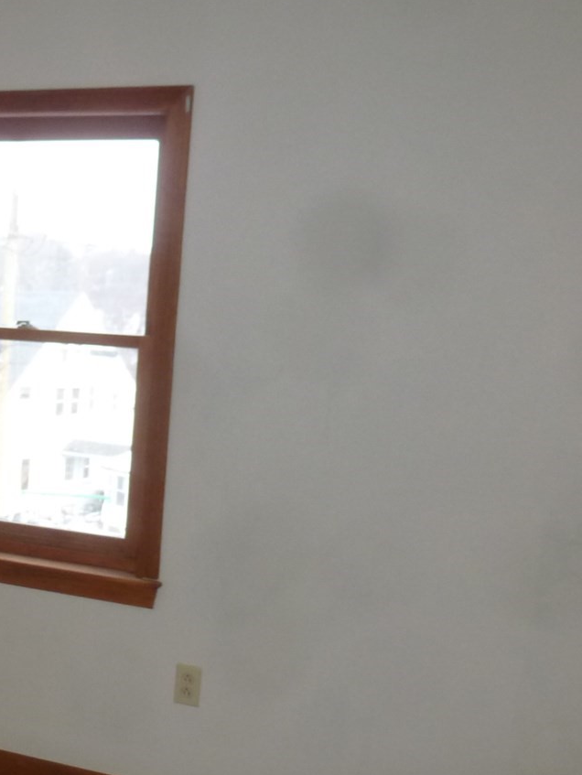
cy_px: 485
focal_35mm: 58
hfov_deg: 22.5
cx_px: -179
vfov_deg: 33.1
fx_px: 1299
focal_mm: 4.3
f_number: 3.3
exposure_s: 1/60
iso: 200
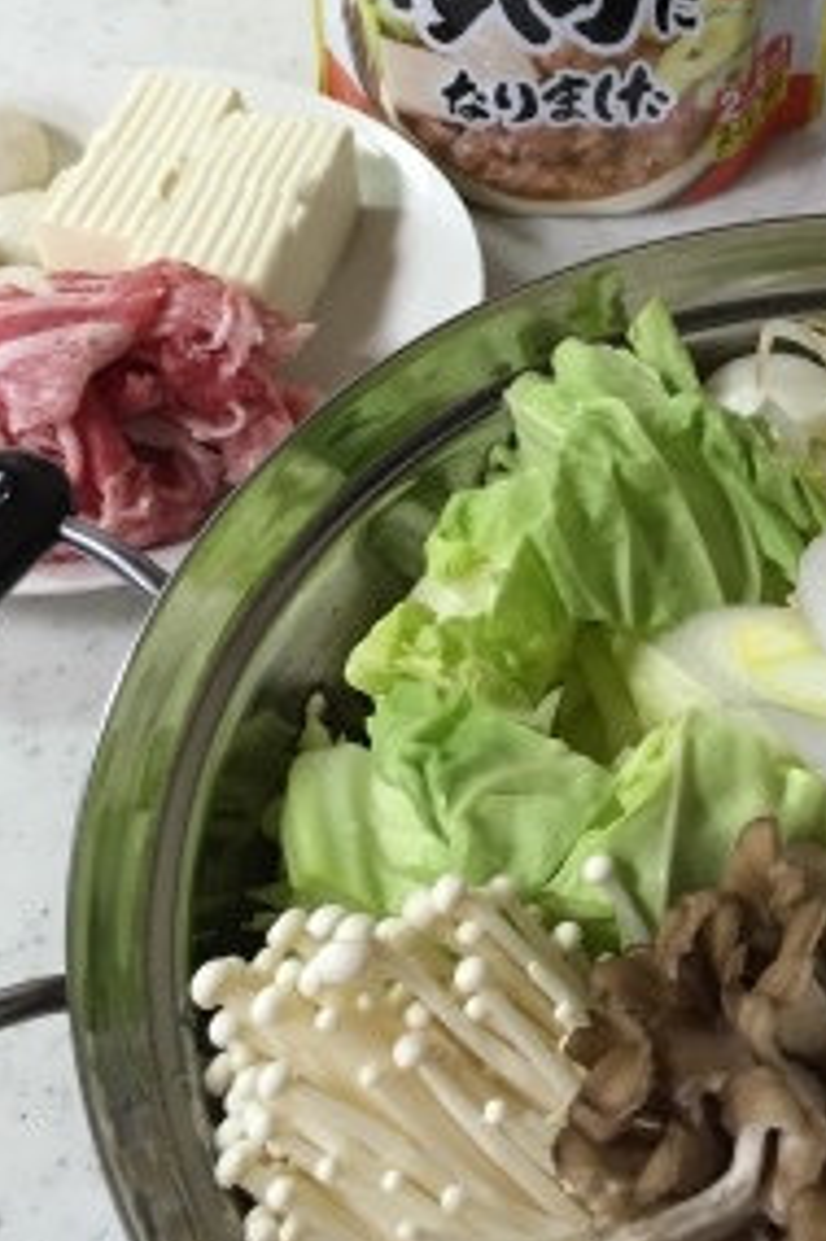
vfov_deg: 38.8
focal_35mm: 51
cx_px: 734
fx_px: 1757
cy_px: 507
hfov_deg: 25.7
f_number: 2.2
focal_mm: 4.15
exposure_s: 1/30
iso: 125
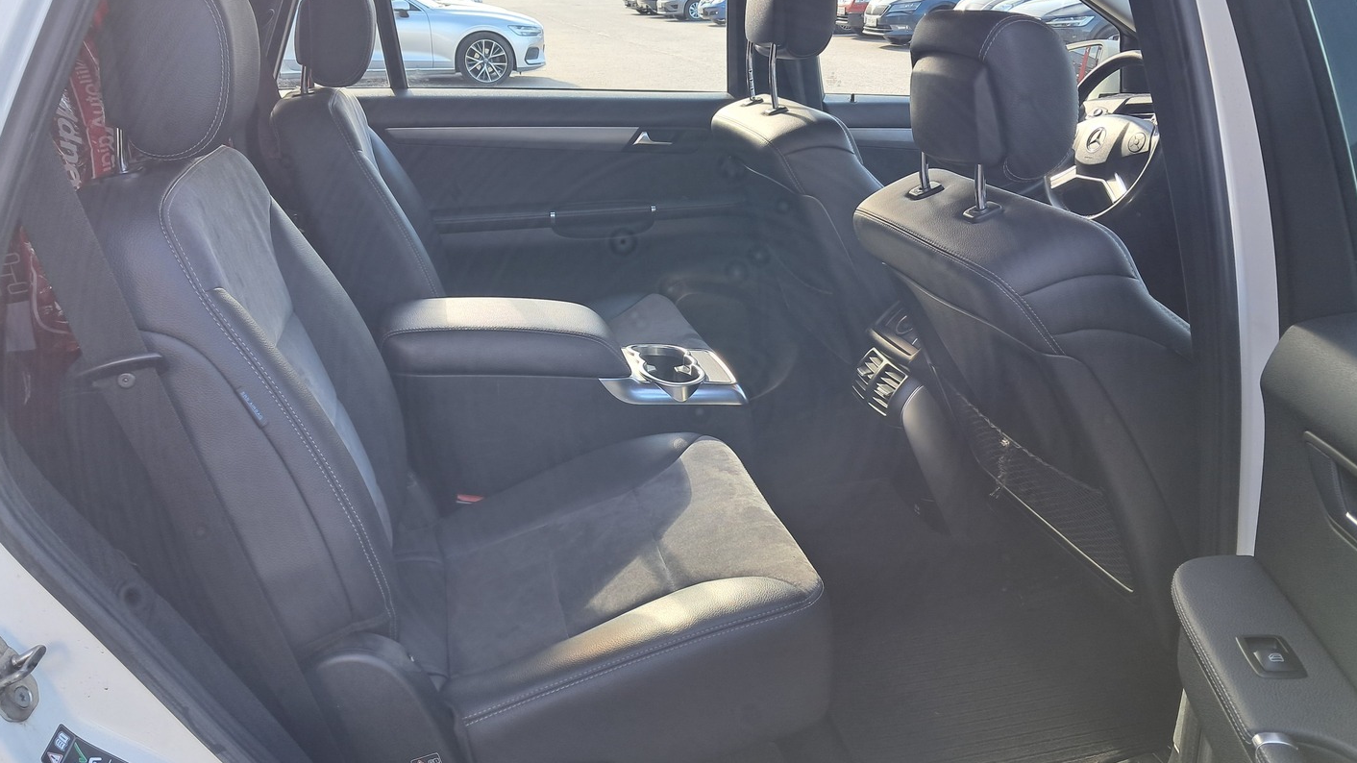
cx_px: 682
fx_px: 1079
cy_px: 344
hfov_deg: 64.3
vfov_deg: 38.9
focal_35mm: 30
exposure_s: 1/60
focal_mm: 4
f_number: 1.8
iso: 50
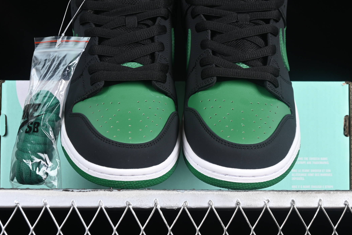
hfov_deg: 20.4
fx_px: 978
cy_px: 95
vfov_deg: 13.7
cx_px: 176
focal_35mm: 100
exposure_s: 1/60
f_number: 6.3
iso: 160
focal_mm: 50
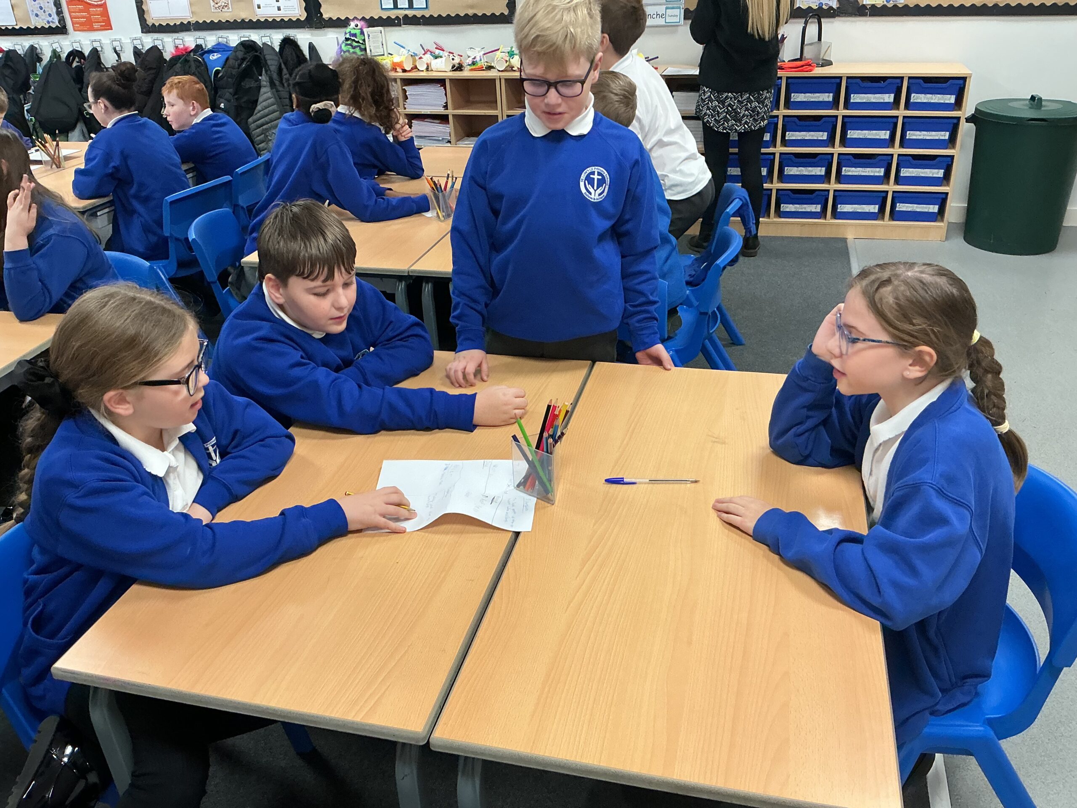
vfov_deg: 48.2
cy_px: 404
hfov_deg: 61.7
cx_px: 538
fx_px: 902
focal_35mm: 29
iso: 125
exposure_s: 1/60
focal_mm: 3
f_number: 1.8
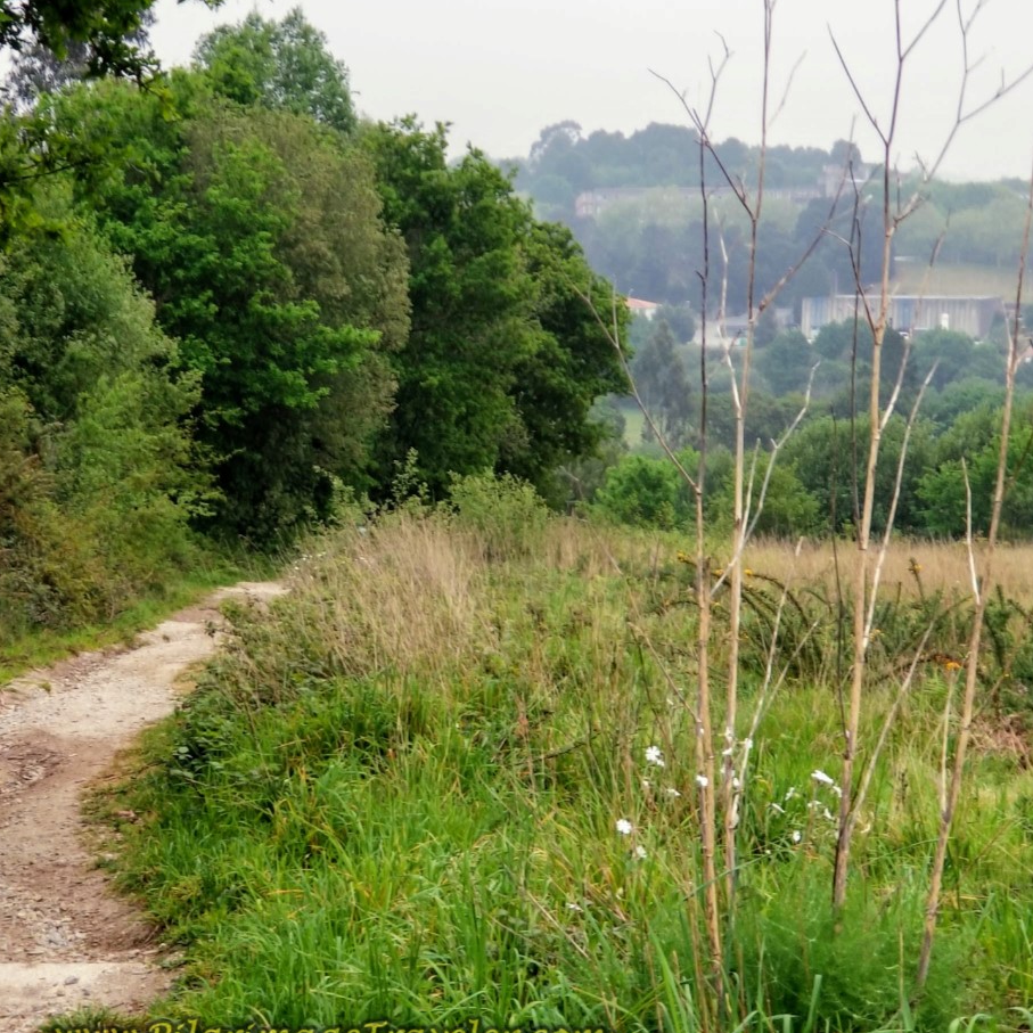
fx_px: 2465
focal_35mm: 73
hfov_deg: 23.5
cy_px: 460
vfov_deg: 23.7
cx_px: 328
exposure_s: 1/34
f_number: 2.4
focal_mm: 6
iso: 25
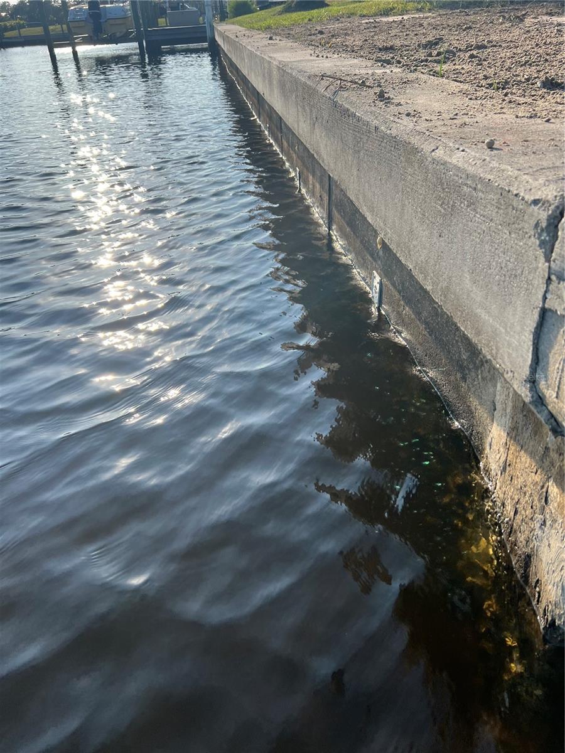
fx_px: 566
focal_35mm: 26
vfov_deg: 67.3
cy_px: 376
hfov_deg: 53.1
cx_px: 282
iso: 50
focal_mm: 5.7
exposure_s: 1/2695
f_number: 1.5
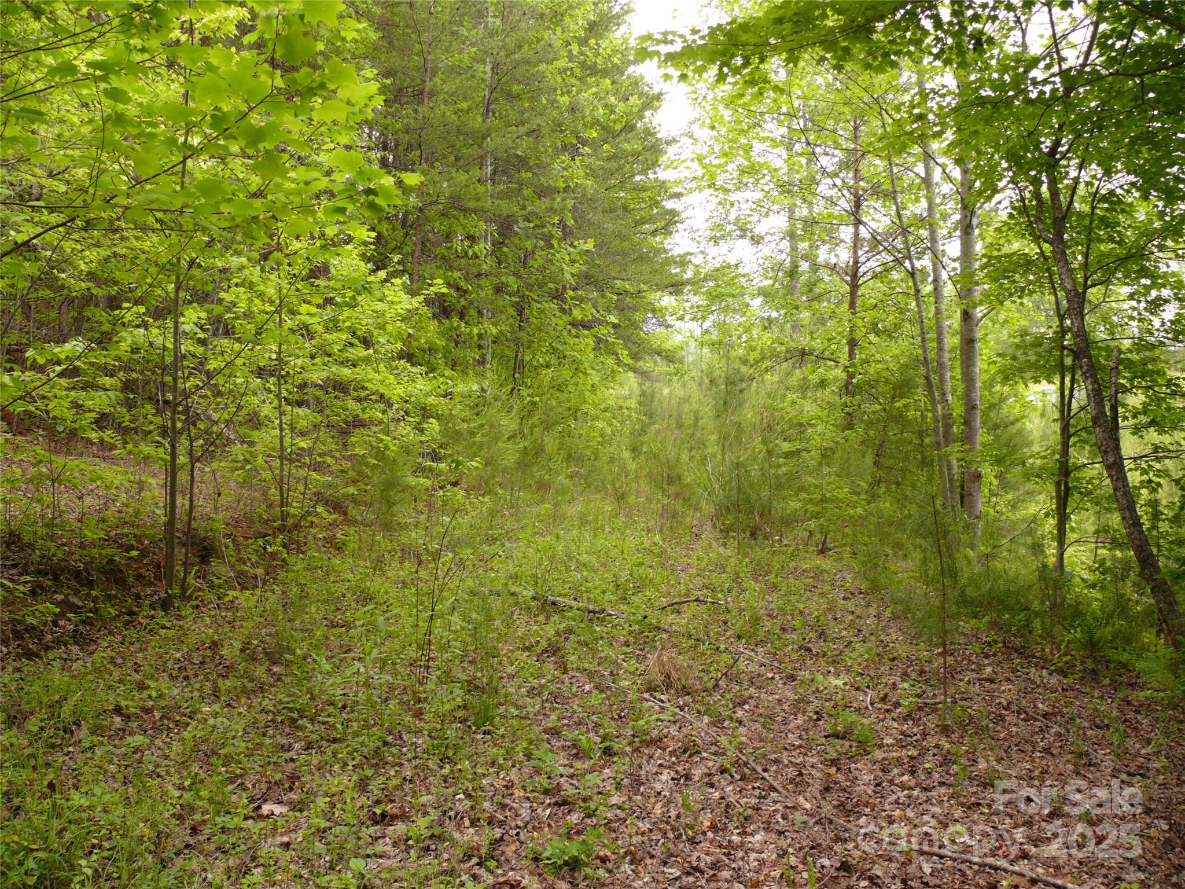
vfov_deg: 40.7
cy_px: 444
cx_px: 592
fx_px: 1198
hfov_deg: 52.6
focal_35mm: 35
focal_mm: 7.4
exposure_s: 1/125
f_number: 2.8
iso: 100
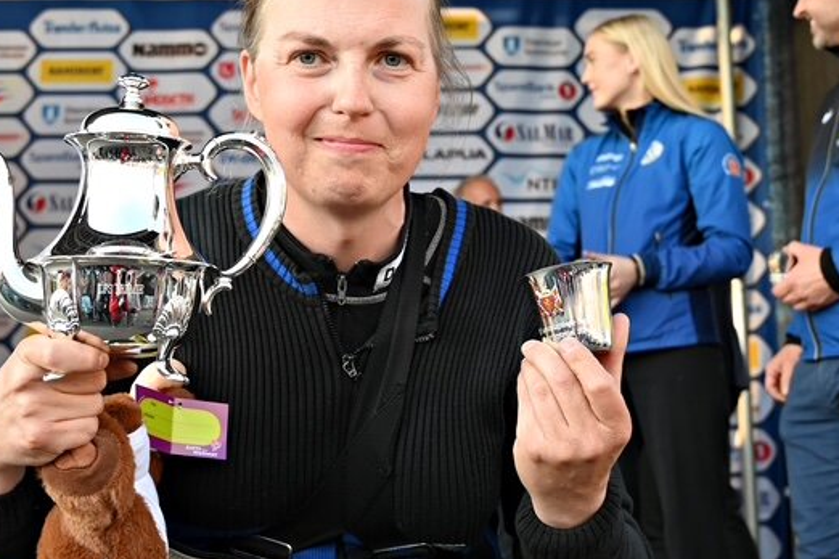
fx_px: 1258
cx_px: 389
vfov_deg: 25.0
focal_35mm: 54
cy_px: 249
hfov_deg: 36.9
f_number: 4.5
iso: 1000
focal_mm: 29.5
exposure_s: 1/320
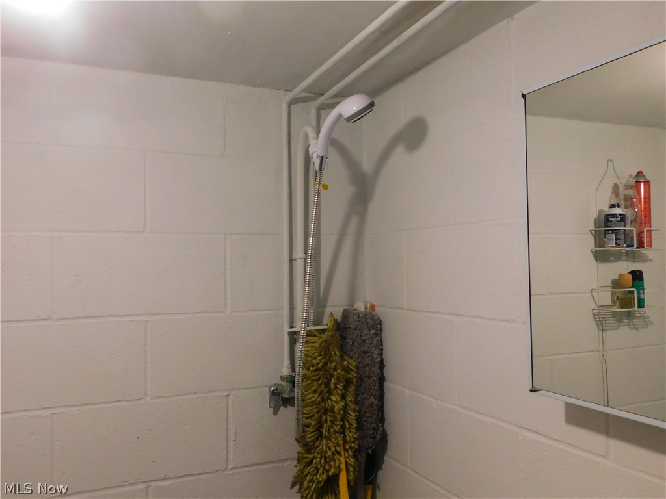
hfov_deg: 60.0
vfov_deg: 46.8
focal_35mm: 30
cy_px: 250
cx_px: 333
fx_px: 577
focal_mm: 5.3
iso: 320
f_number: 3.2
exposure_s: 1/30
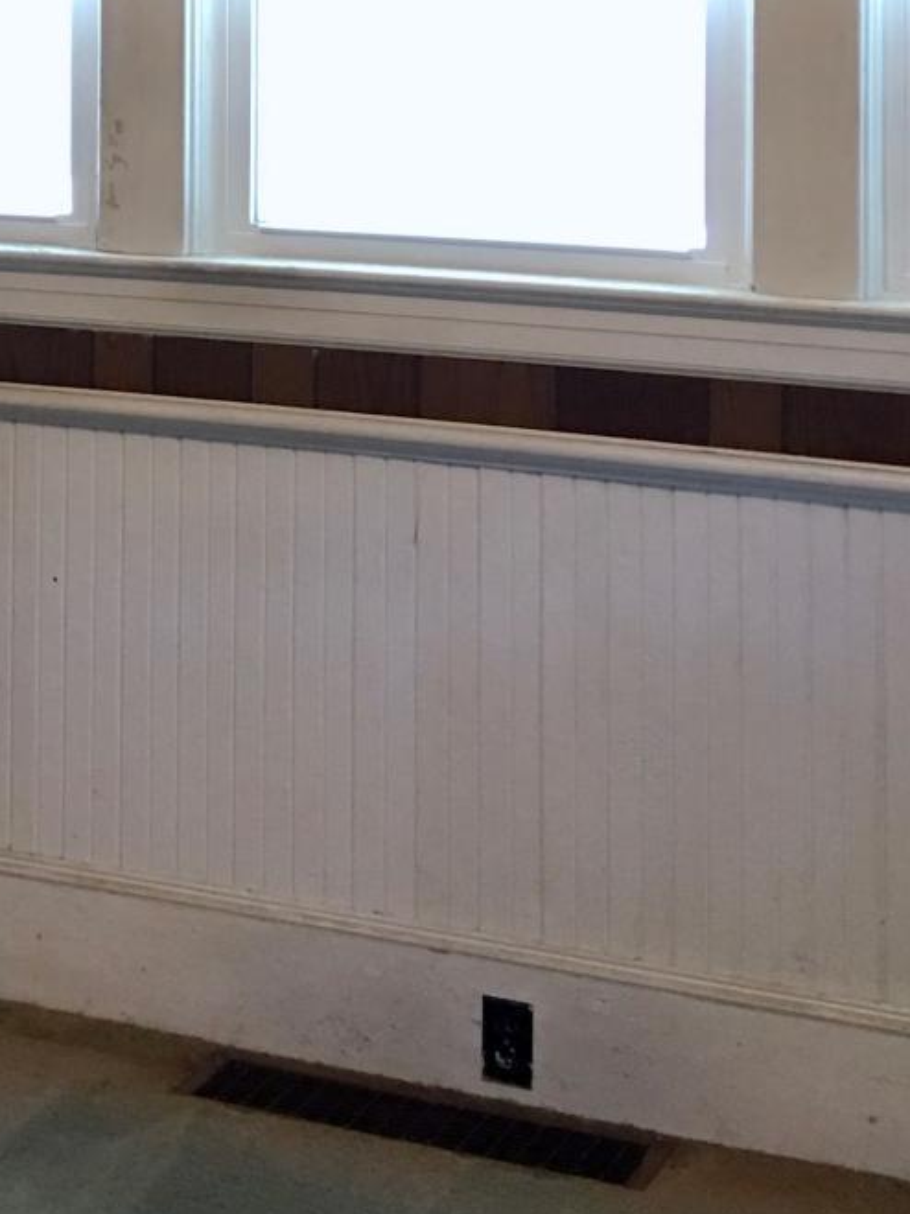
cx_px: -92
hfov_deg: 16.3
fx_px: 3086
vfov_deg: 21.4
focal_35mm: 88
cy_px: -31
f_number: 2.2
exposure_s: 1/15
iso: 64
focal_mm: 4.15
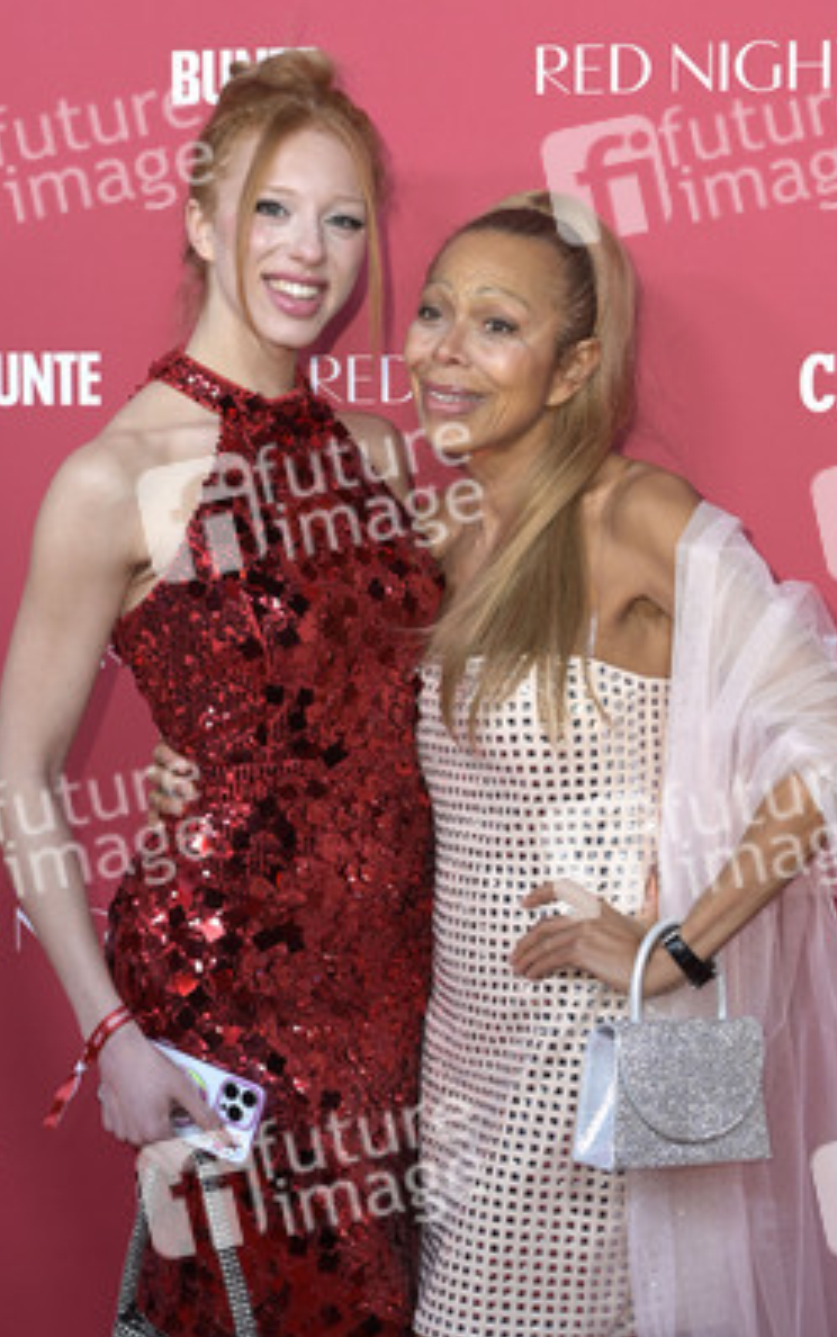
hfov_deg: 18.1
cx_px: 408
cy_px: 672
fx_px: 2624
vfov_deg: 28.6
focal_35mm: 72
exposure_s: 1/400
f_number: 5
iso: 1600
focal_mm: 70
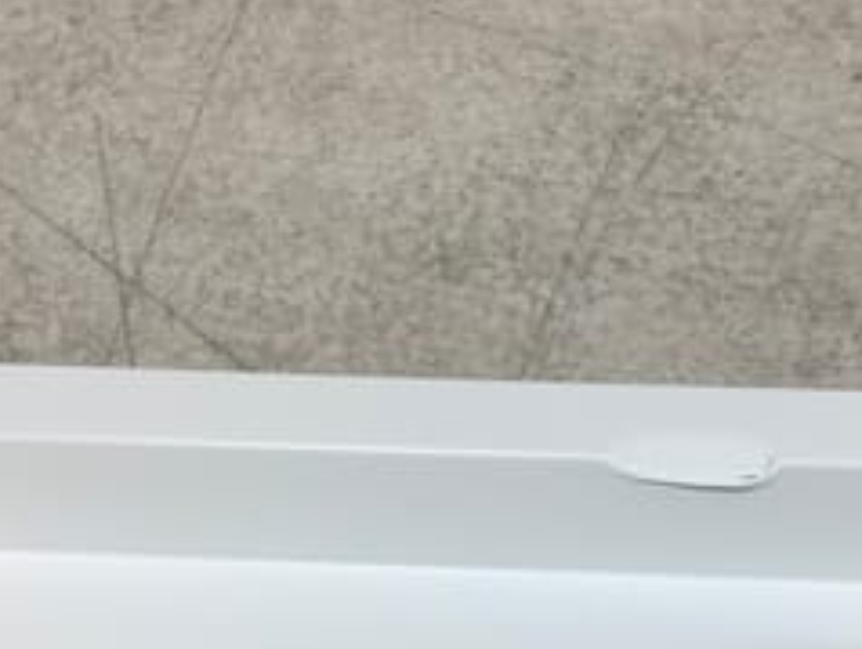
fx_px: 1620
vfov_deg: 21.7
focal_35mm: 65
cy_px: 665
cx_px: 587
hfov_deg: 29.5
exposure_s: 1/100
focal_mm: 3.3
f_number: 2.4
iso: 32
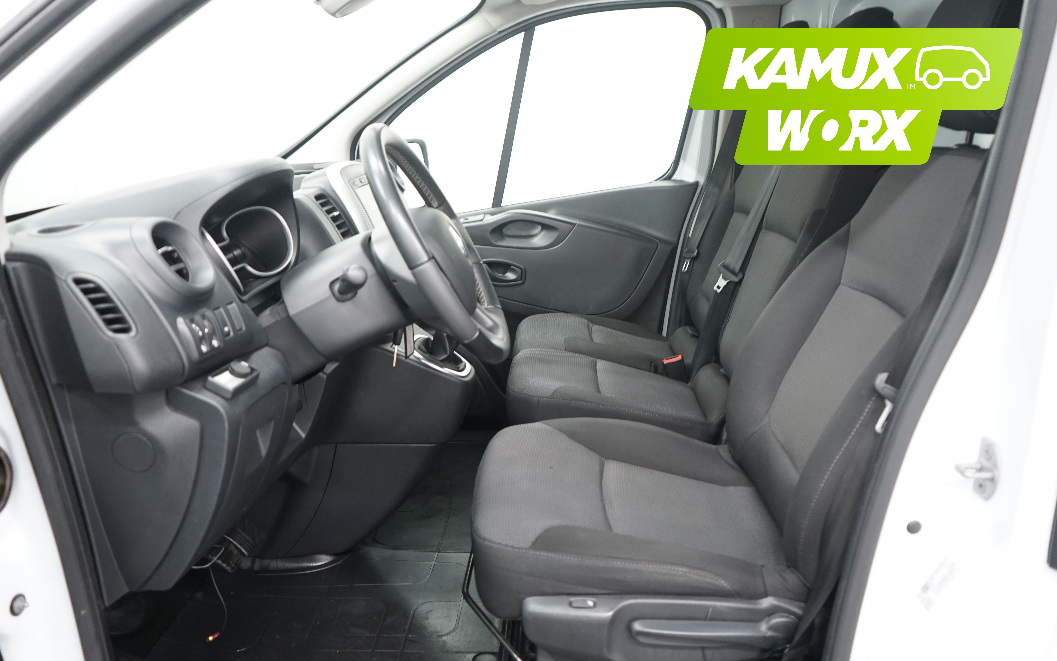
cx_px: 533
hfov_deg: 64.6
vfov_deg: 43.1
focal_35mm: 29
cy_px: 347
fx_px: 835
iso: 800
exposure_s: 1/10
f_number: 3.5
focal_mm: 28
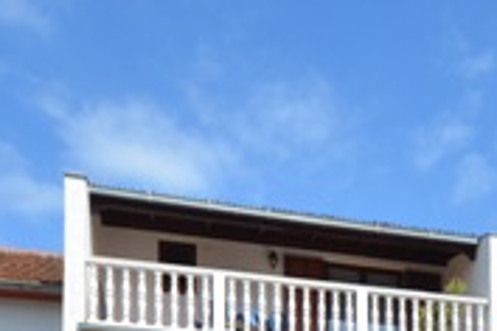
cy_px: 586
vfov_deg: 10.0
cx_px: 559
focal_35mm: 130
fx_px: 1795
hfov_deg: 15.3
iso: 100
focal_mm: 24
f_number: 8
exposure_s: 1/320
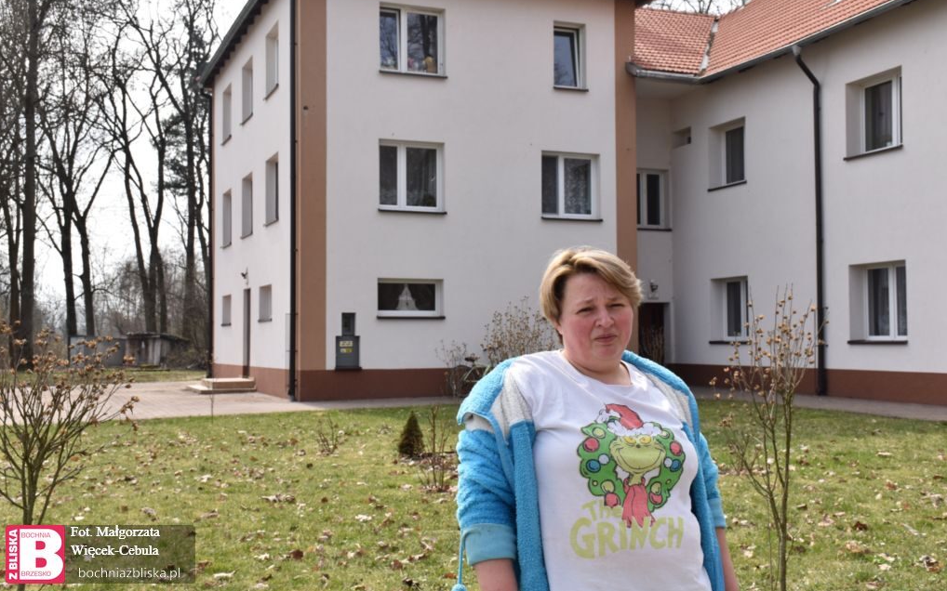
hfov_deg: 47.7
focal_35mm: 42
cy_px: 276
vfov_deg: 30.9
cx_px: 473
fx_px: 1071
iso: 200
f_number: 10
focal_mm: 27
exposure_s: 1/400
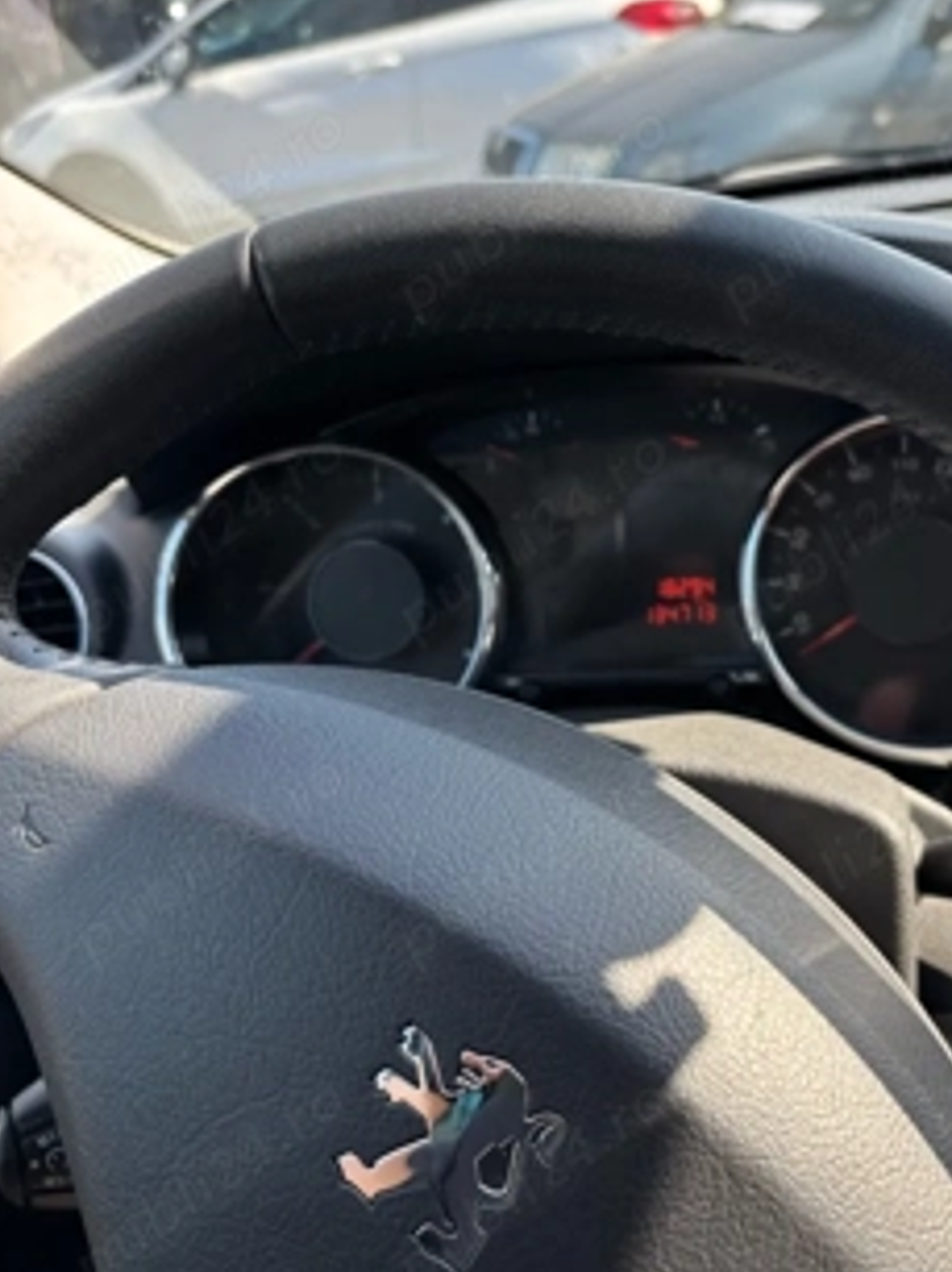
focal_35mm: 34
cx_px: 615
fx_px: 1248
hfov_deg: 41.3
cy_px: 586
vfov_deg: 53.9
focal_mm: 5.96
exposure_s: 1/390
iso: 50
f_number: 1.6
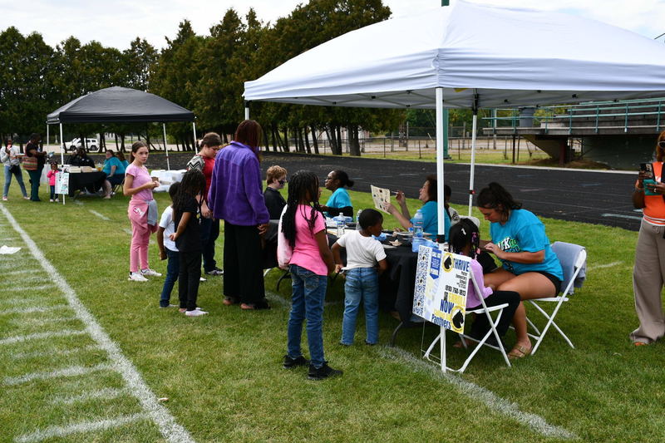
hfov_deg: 53.1
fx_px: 665
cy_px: 222
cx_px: 332
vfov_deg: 36.9
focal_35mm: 36
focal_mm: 24
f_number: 8
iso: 125
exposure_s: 1/250
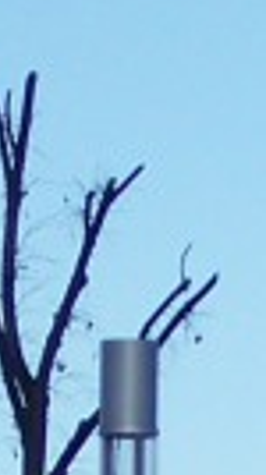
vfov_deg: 2.5
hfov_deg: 1.4
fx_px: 10888
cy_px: 1078
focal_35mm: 865
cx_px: 1387
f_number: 4.8
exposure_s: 1/500
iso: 100
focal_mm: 21.3
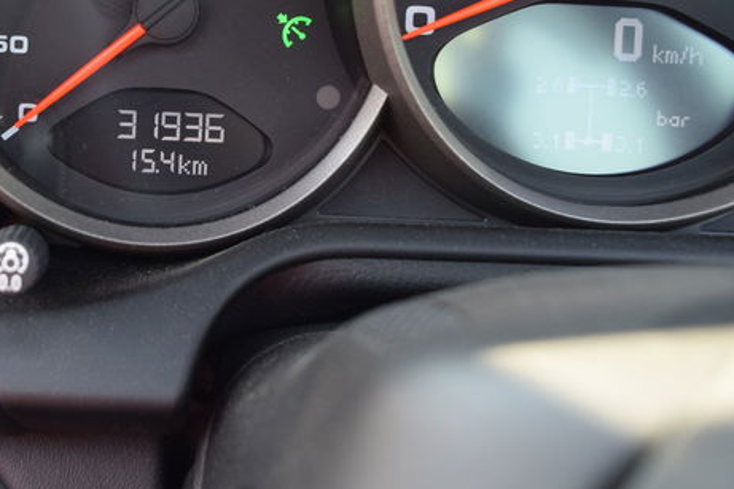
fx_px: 1223
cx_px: 164
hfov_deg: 32.6
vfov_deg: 22.5
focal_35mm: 60
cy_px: 153
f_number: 5
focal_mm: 24
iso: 400
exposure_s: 1/100
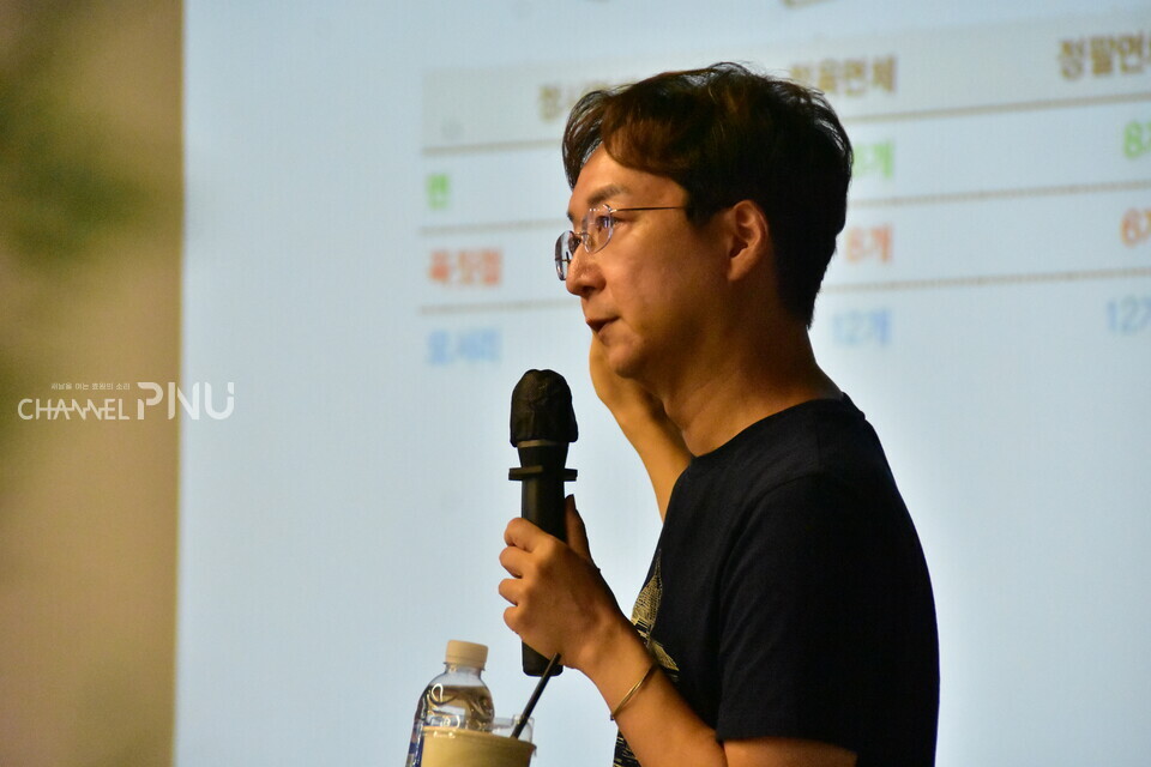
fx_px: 7193
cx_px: 576
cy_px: 384
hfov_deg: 9.1
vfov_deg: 6.1
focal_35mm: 225
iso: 8000
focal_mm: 150
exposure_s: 1/800
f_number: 5.6
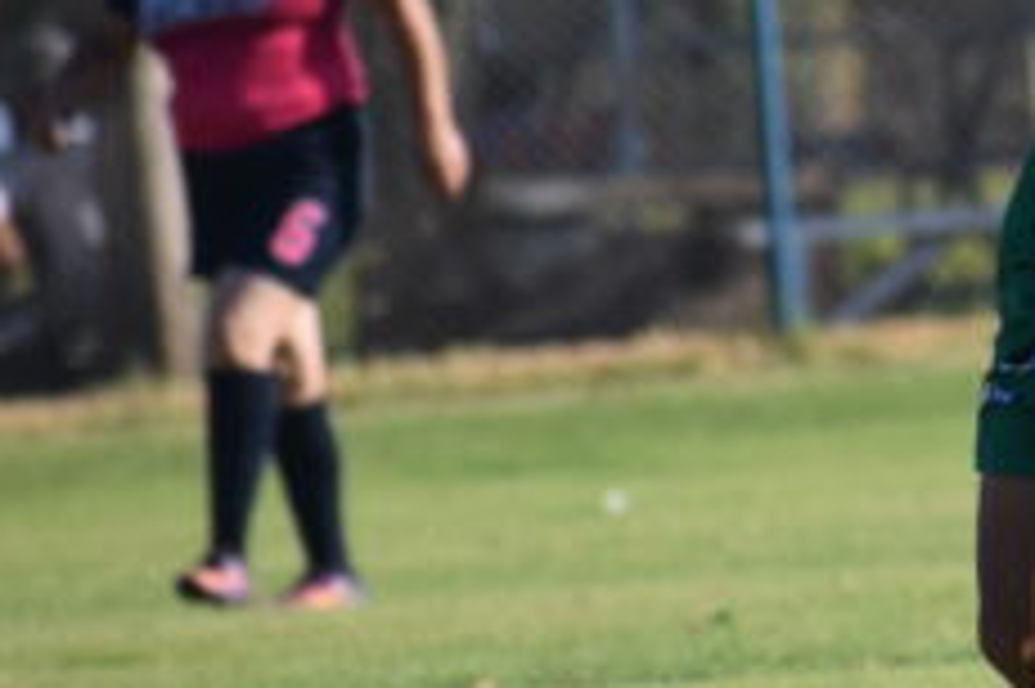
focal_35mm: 952
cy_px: 130
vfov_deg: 1.4
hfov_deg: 2.2
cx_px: 1400
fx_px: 27350
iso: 400
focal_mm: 190
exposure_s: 1/1600
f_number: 6.3
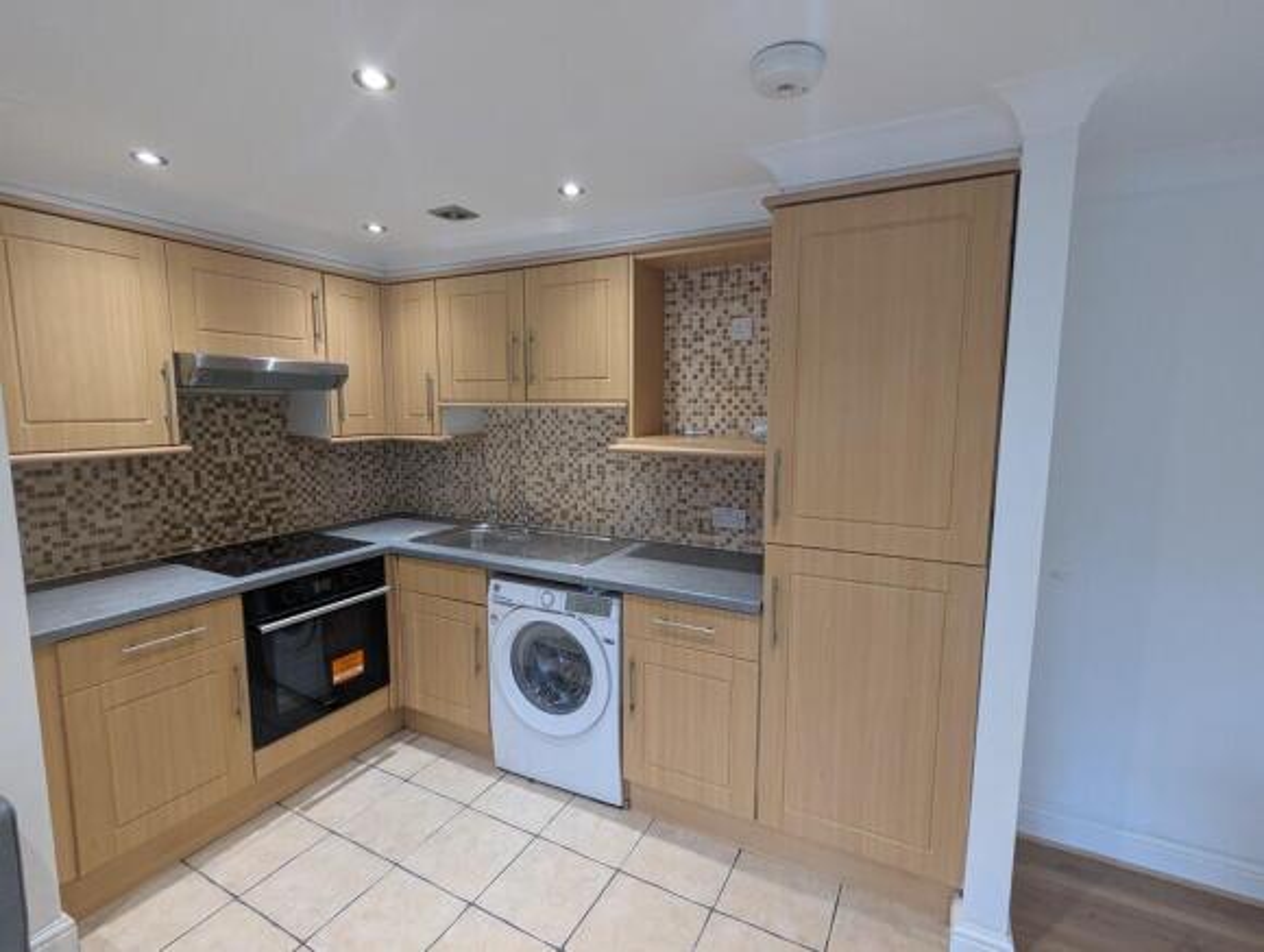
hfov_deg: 94.4
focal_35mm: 16
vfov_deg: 78.3
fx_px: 585
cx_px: 632
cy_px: 476
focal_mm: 2.35
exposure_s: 1/33.3
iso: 152
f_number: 2.2
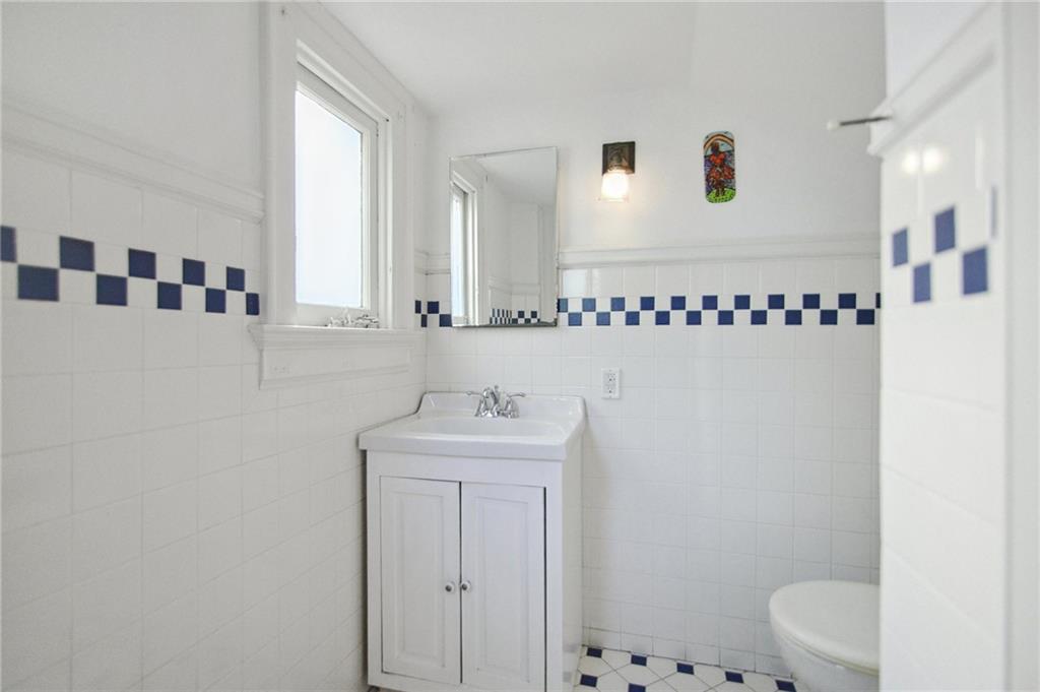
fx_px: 462
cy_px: 346
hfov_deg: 96.8
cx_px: 520
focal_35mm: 16
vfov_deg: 73.7
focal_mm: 16
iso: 3200
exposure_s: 1/250
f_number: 2.8
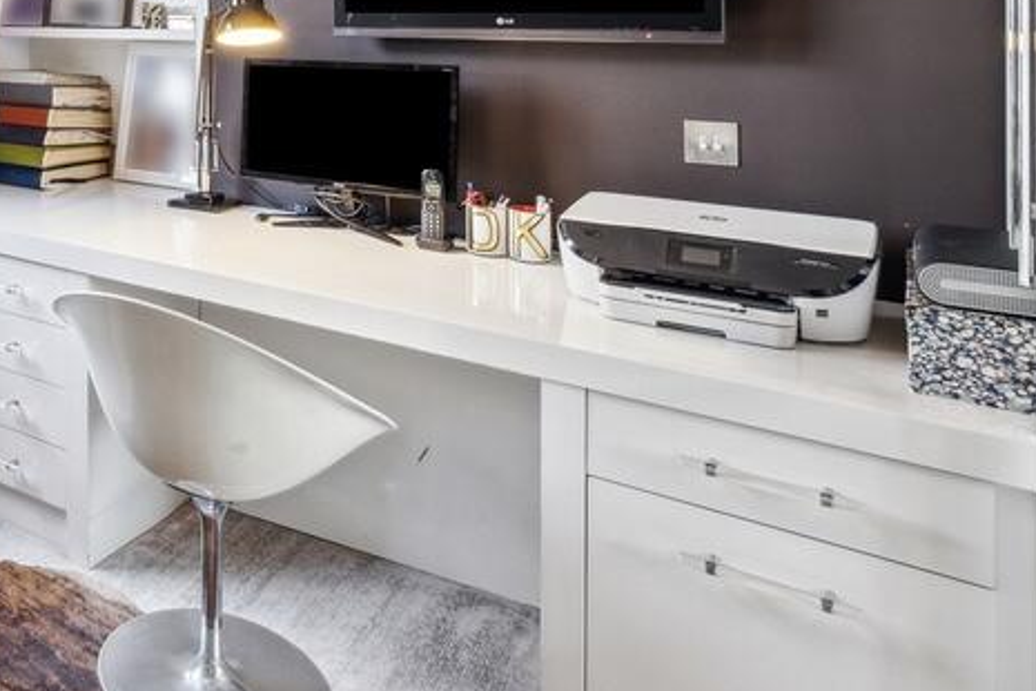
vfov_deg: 35.6
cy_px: -21
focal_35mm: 33
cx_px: -60
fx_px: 950
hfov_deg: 45.5
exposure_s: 1/8
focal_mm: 10
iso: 640
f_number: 8
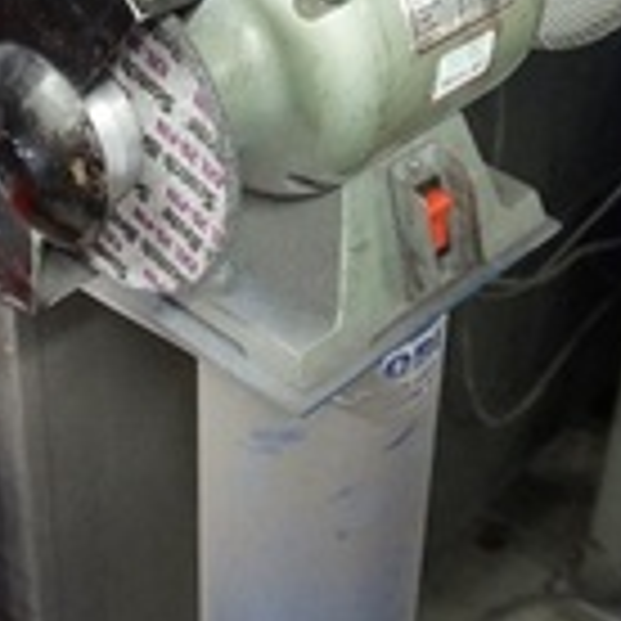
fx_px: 1441
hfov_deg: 24.2
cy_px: 126
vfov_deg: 24.0
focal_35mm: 71
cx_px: 212
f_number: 3.5
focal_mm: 16
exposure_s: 1/60
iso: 2500
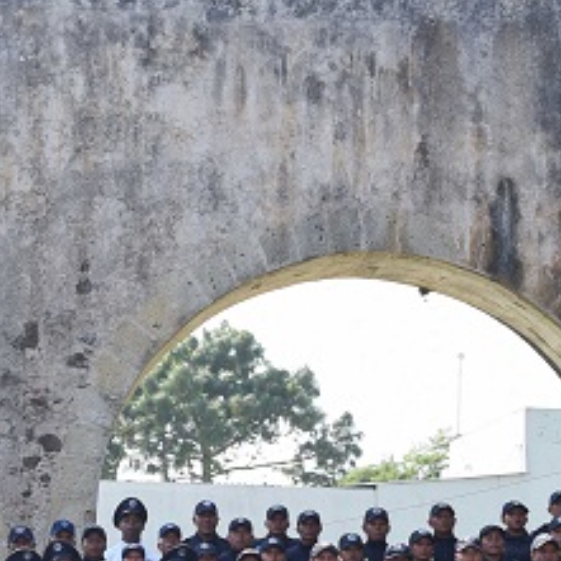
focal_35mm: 123
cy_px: 610
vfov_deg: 13.9
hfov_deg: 14.2
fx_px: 2255
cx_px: 216
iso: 100
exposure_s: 1/200
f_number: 7.1
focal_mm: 32
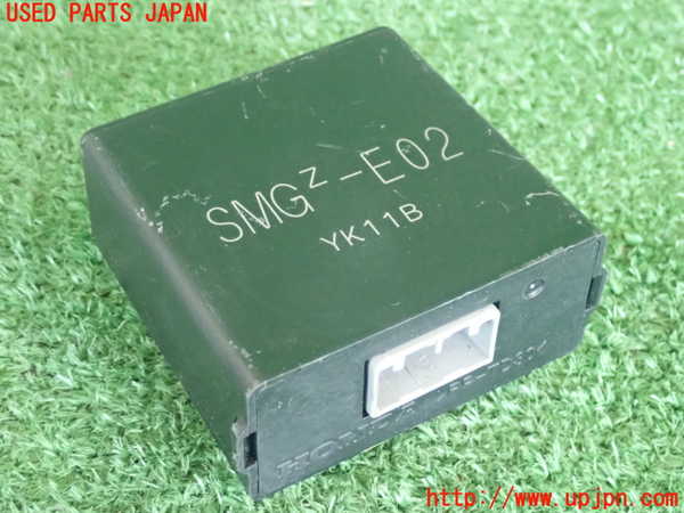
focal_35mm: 70
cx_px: 342
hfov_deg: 27.8
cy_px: 256
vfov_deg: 21.0
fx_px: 1383
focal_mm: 12.6
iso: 3200
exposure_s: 1/60
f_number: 4
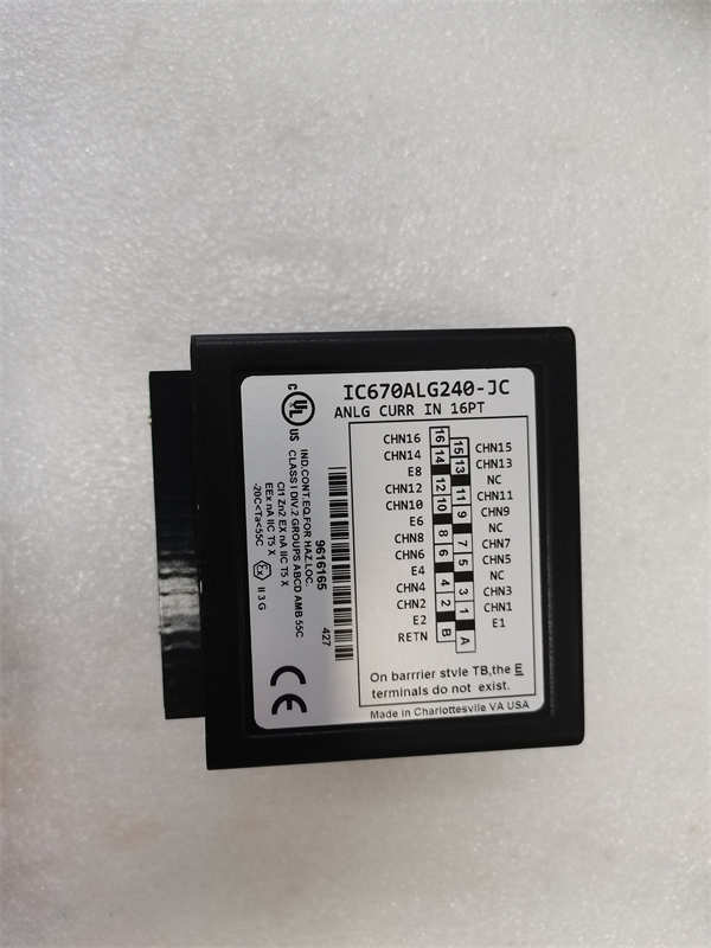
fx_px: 712
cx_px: 356
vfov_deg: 67.3
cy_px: 474
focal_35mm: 26
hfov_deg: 53.1
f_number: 1.8
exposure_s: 1/120
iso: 160
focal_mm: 5.58
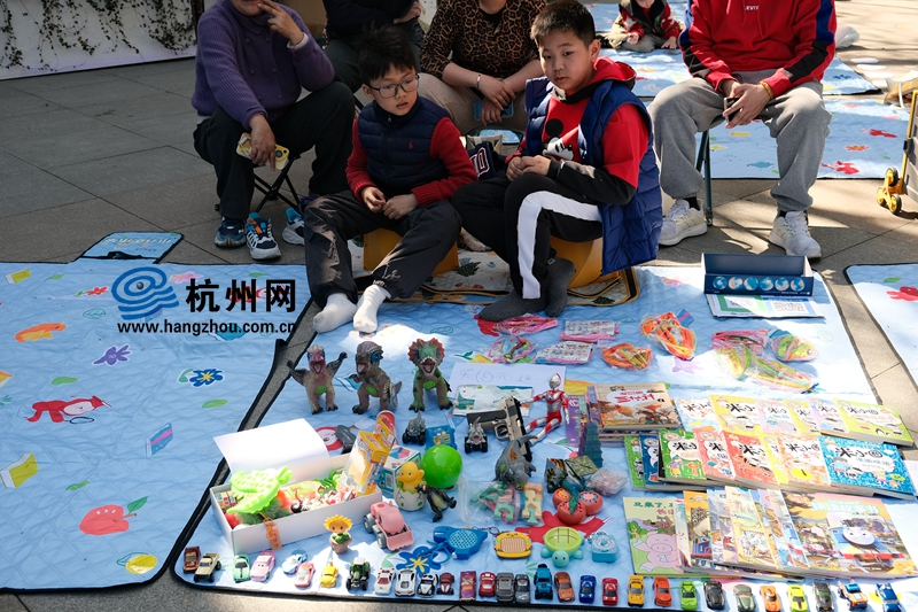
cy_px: 306
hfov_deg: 45.4
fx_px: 1096
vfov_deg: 31.2
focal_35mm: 43
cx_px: 459
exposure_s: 1/250
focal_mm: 28.9
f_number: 4.5
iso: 640
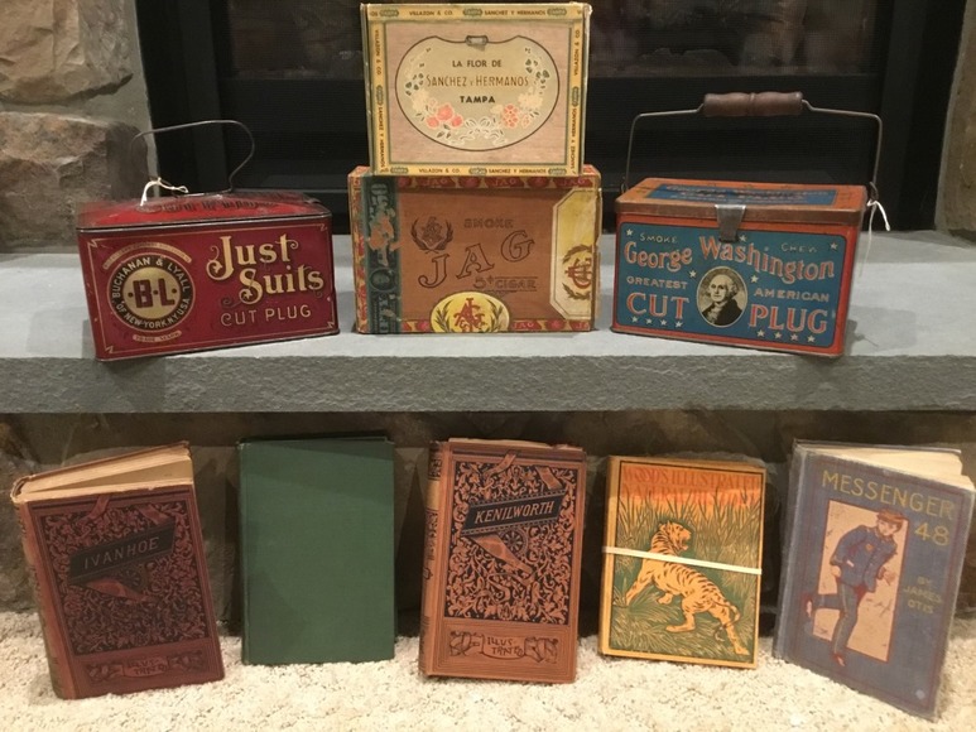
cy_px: 366
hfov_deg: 58.3
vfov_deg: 45.5
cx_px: 488
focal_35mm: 31
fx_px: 874
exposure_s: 1/15
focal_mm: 3.3
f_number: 2.4
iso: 400
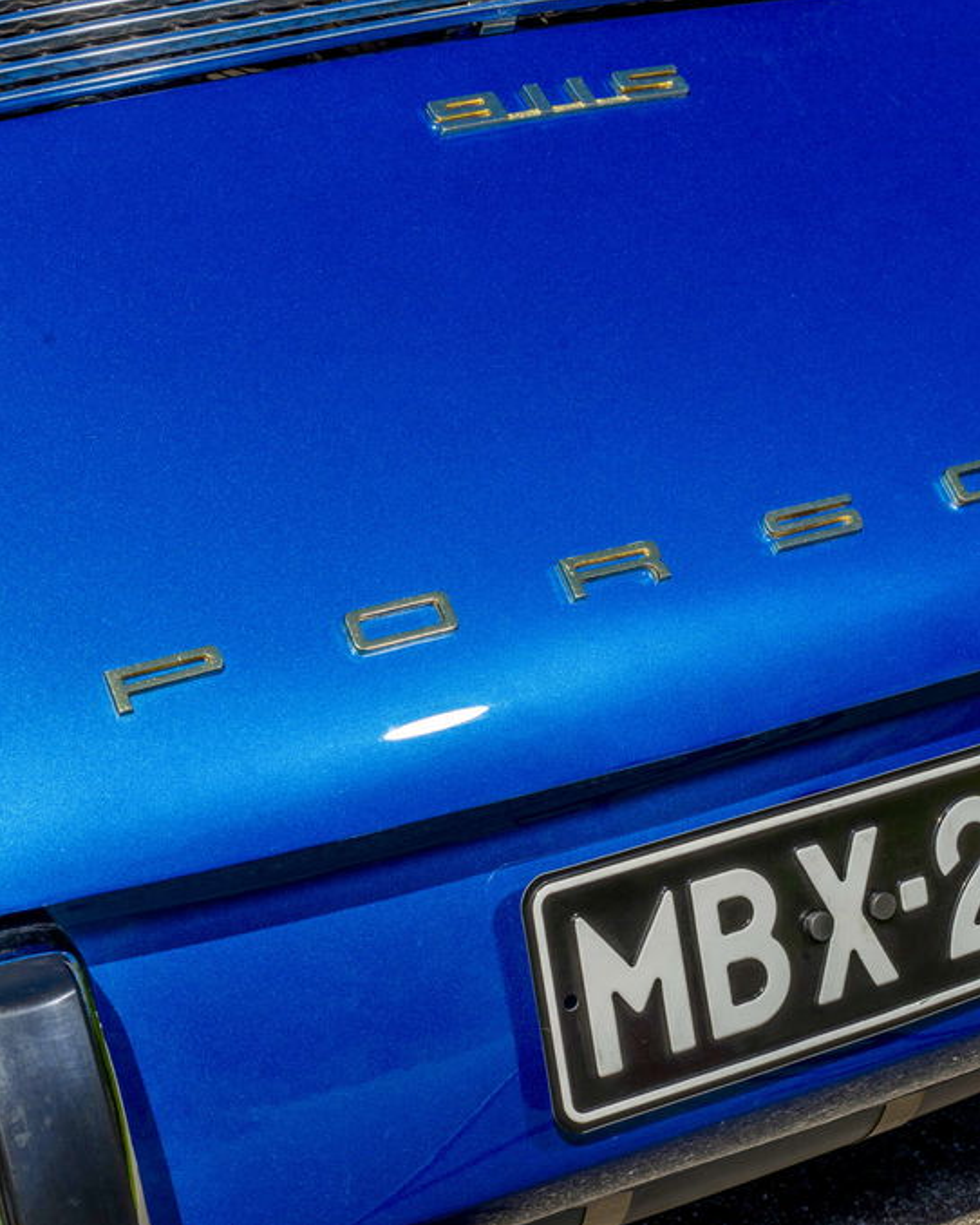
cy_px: 610
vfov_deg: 24.4
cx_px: 577
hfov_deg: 19.7
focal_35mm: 78
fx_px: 2827
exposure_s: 1/160
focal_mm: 55
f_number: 13
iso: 100
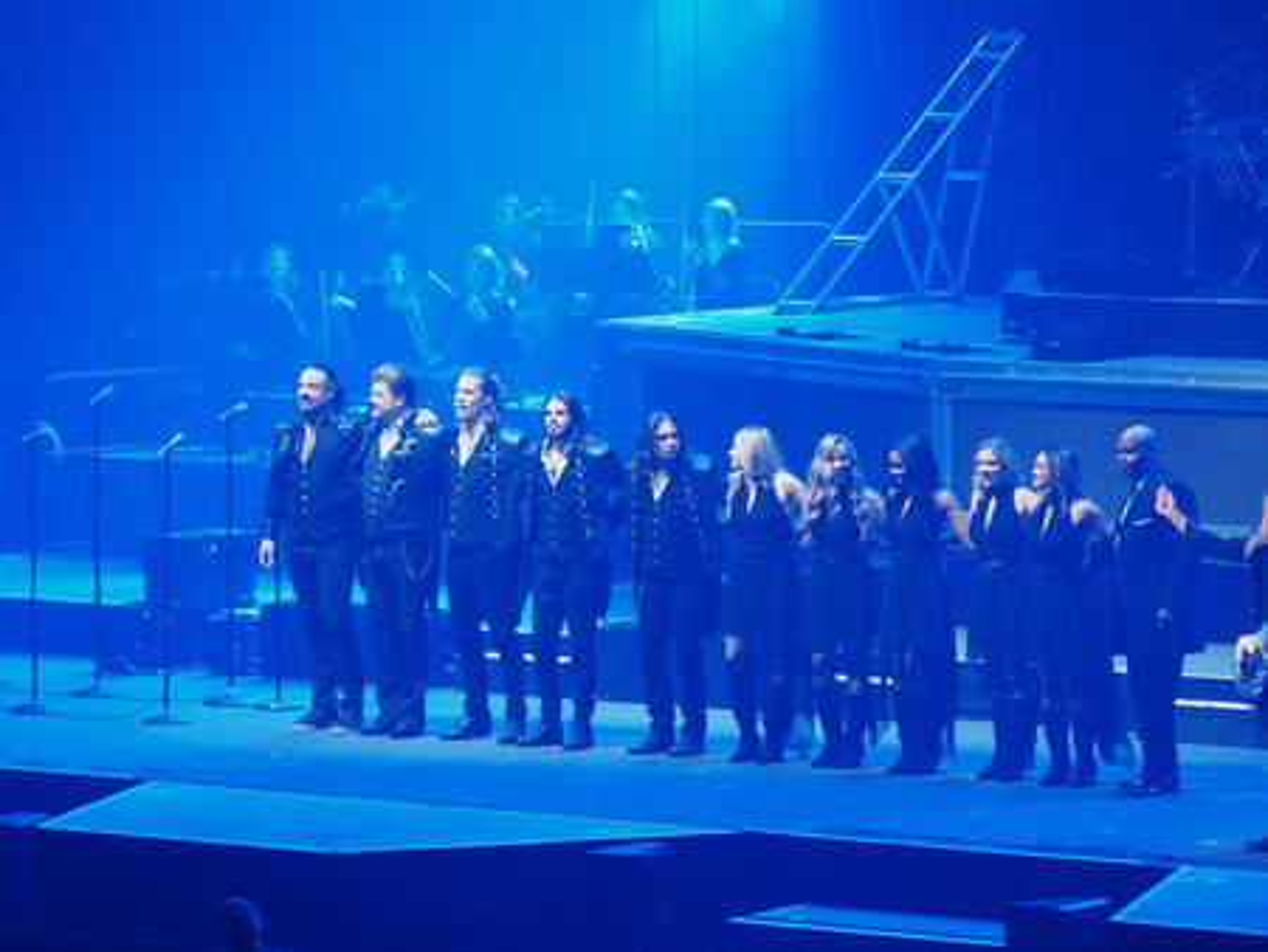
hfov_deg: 9.0
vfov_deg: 6.8
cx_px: 634
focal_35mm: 220
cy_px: 476
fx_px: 8063
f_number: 2.8
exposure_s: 1/100
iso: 640
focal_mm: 46.7
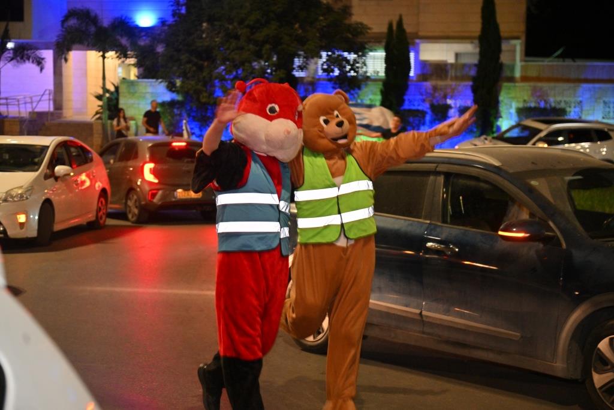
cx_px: 307
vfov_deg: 20.9
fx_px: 1109
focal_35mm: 65
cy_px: 205
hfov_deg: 31.0
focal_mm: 65
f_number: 4
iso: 1600
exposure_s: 1/80
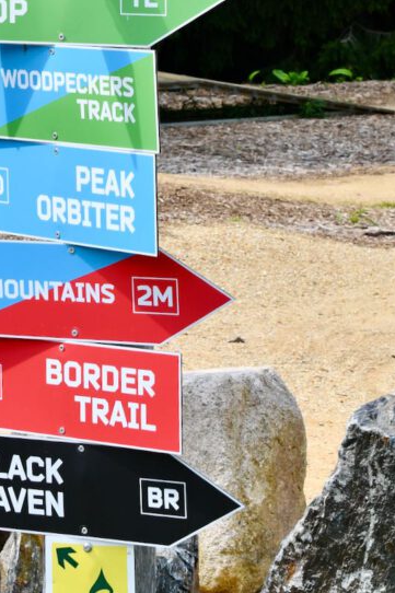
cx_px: 152
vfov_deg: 15.2
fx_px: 2207
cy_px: 93
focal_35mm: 134
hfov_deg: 10.2
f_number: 8
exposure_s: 1/250
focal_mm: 44
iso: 125
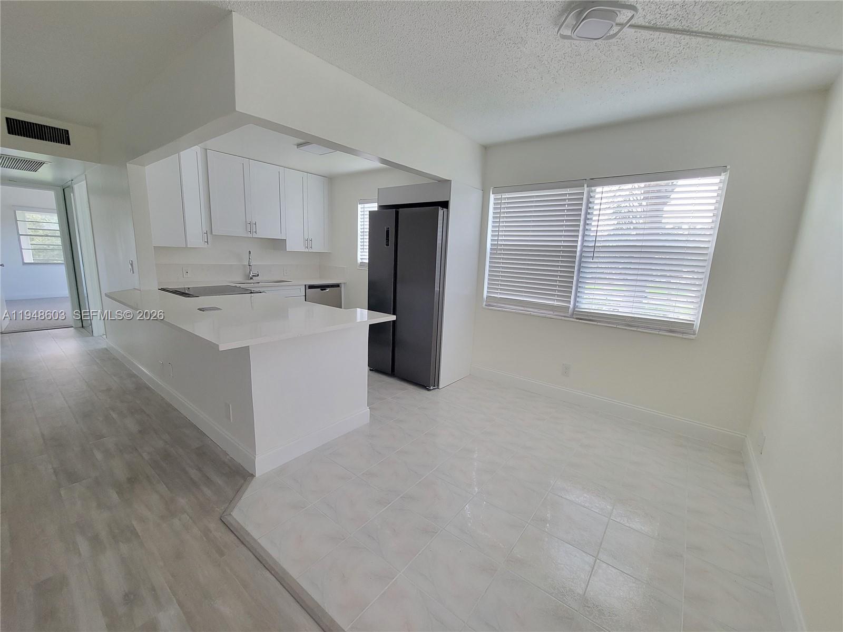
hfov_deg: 106.2
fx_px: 317
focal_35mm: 13
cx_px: 422
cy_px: 316
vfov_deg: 89.9
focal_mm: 2.2
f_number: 2.2
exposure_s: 1/60
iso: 320
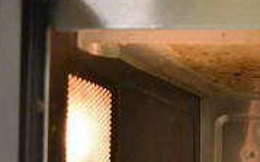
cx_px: 367
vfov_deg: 13.6
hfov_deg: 19.7
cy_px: 182
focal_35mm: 94
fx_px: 666
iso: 2200
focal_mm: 18
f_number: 3.5
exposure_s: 1/125
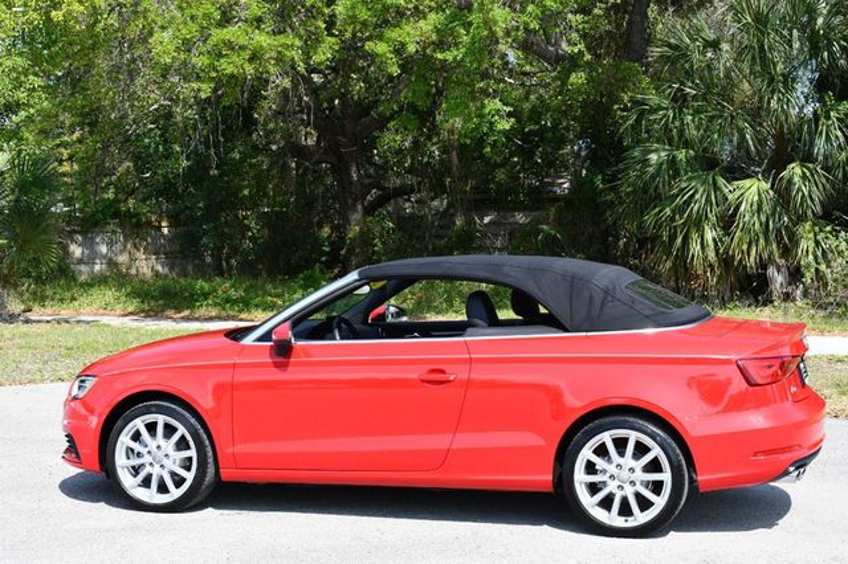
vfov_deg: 20.3
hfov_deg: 30.1
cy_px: 282
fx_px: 1577
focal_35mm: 67
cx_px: 424
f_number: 8
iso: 180
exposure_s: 1/250
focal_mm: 45
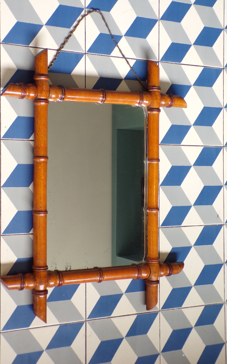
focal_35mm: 52
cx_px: 100
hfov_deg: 24.9
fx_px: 515
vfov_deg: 38.9
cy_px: 182
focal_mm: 8.7
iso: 220
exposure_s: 1/17
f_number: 3.5
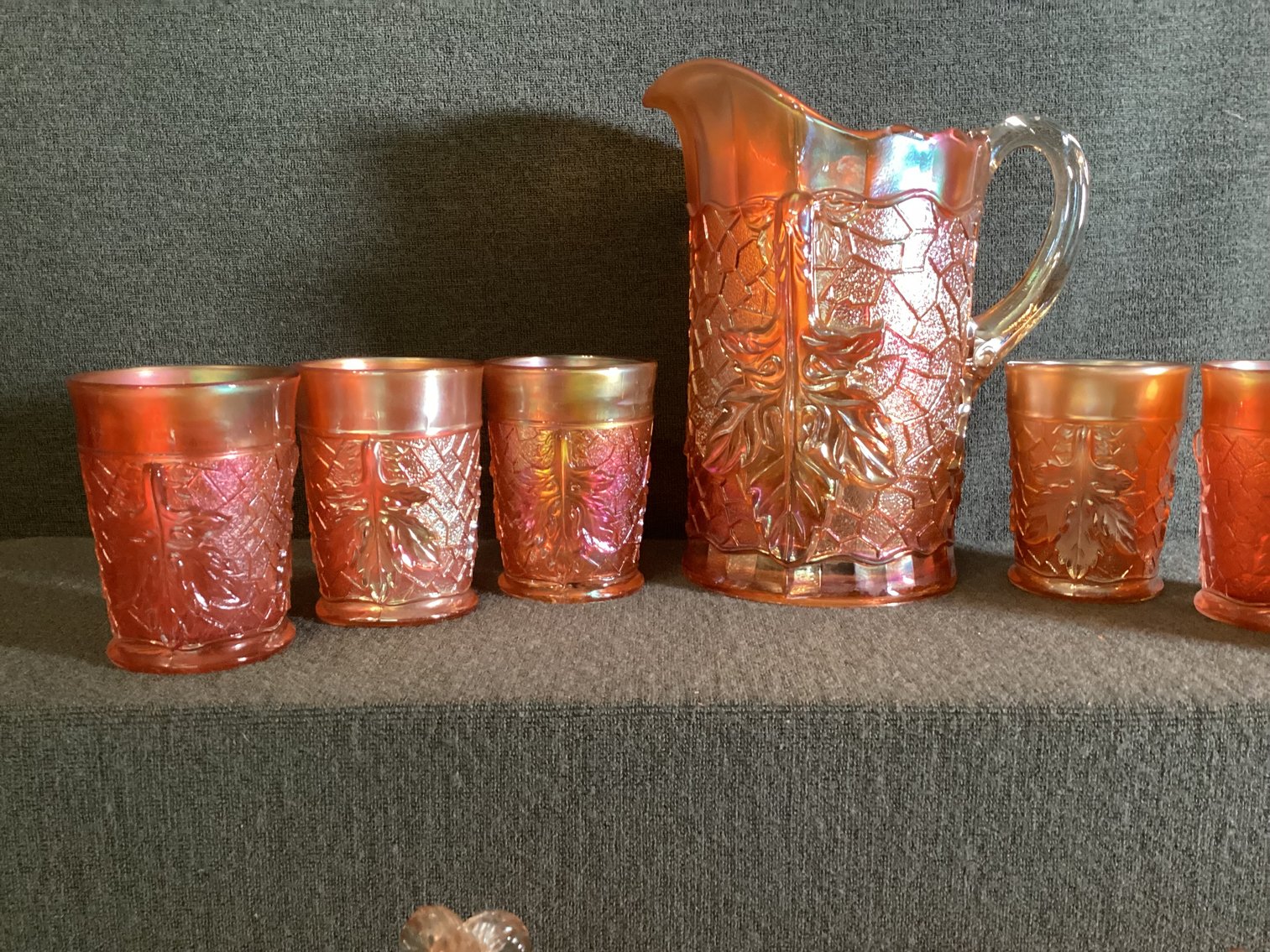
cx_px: 635
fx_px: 1137
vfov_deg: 45.4
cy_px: 476
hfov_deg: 58.3
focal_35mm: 31
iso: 400
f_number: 2.4
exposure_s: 1/50
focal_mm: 3.3
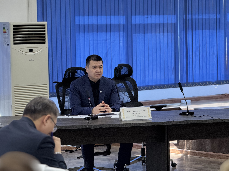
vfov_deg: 10.4
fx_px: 939
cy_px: 82
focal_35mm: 142
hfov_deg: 13.9
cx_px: 97
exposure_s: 1/90
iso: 250
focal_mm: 15.66
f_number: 2.8
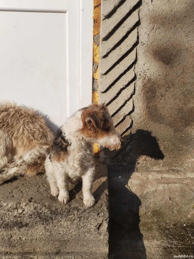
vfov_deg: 61.7
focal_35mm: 29
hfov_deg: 48.2
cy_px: 130
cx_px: 97
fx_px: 217
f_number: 1.8
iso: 100
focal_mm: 4.75
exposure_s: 1/2349
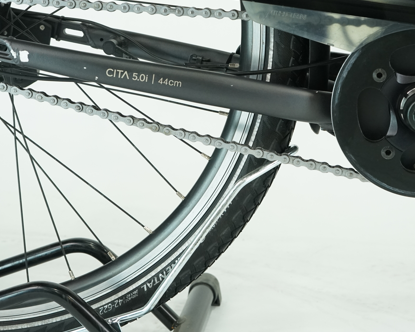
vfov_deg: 20.8
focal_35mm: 73
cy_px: 94
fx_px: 897
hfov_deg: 26.0
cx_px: 264
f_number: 5.6
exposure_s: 1/200
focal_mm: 41
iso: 1600
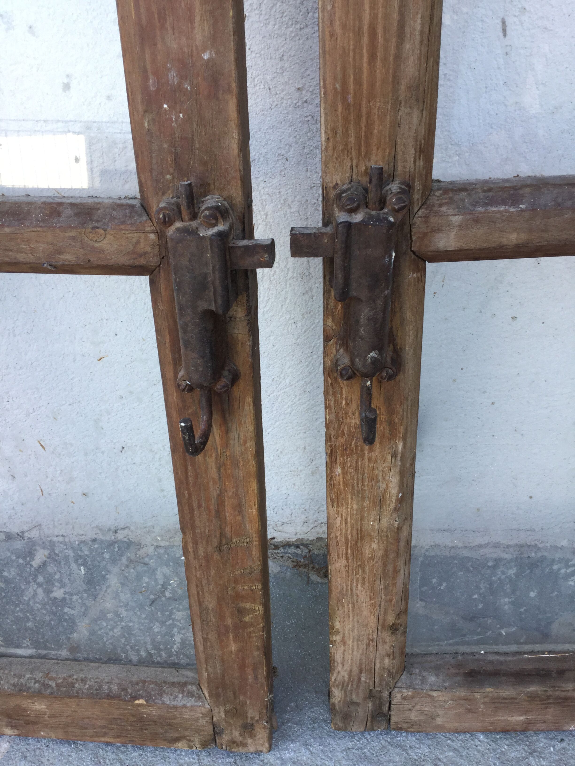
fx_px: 687
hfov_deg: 45.4
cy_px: 383
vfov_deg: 58.4
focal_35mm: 31
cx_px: 288
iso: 32
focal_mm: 3.3
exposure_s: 1/100
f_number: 2.4
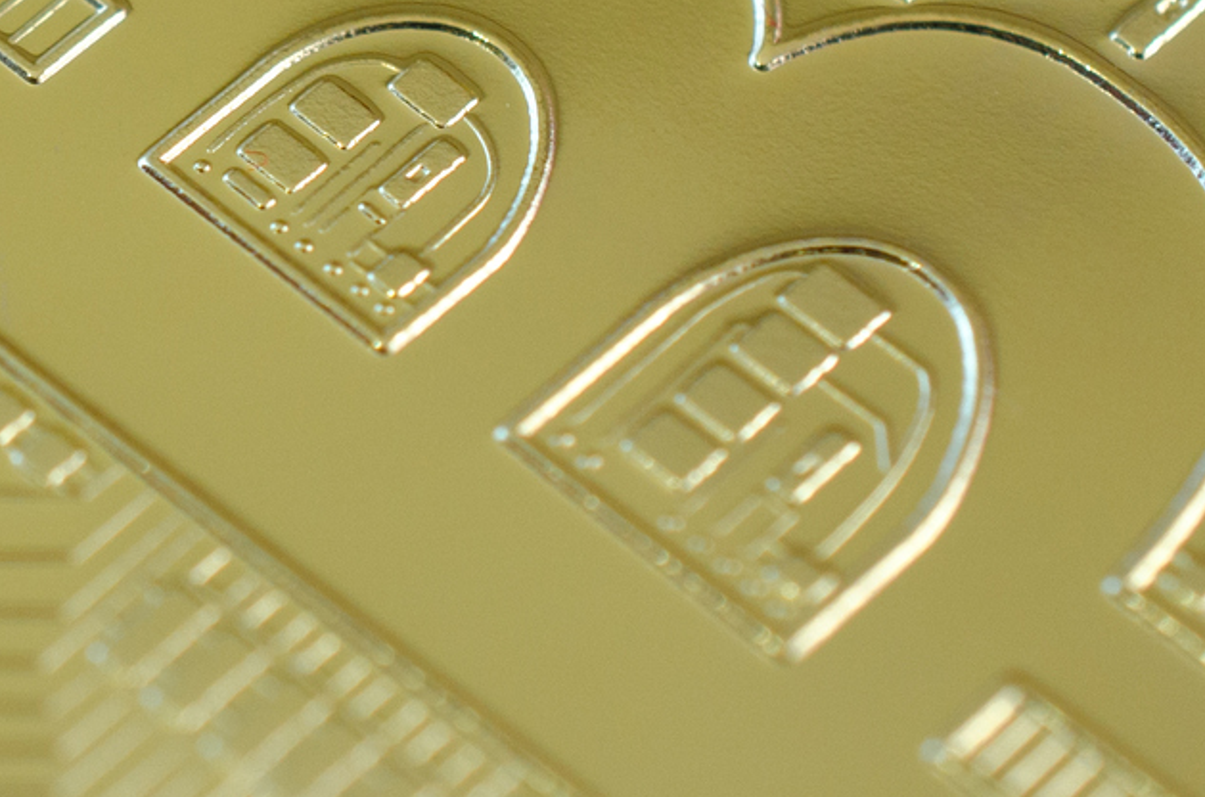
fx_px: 6778
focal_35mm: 203
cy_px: 89
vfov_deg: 6.7
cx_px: -94
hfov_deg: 10.1
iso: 100
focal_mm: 40
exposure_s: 1/15
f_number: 8
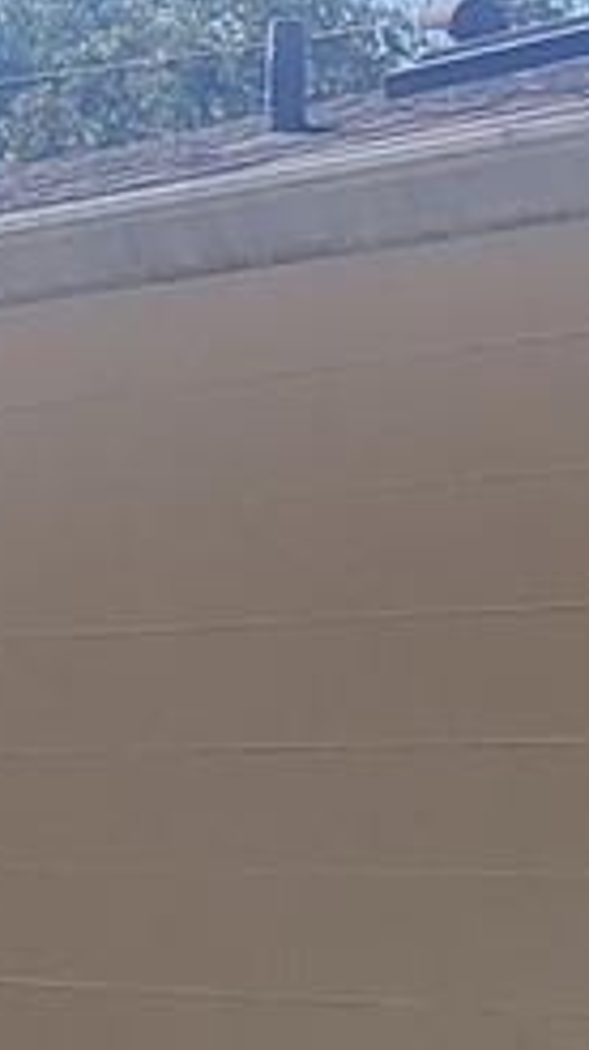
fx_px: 4535
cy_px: 879
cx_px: 1165
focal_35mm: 163
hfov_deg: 7.2
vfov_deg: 13.1
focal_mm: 6.4
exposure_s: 1/1276
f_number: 1.8
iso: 12
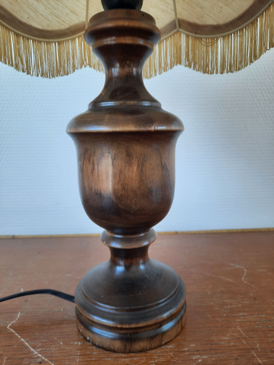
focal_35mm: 25
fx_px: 264
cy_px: 182
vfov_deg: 69.4
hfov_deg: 54.9
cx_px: 137
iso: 50
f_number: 2
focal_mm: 4.6
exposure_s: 1/50
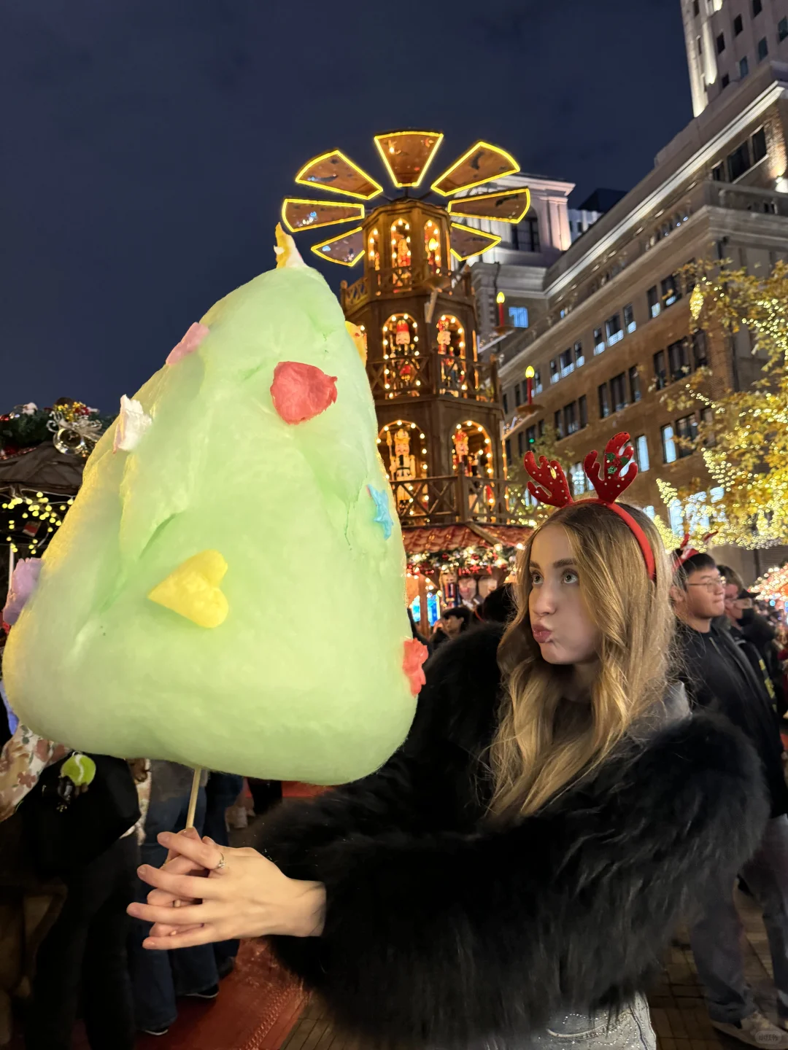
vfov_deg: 71.6
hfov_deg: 56.8
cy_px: 525
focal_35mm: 24
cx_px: 394
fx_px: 728
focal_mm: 6.76
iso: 640
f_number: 1.78
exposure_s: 1/33
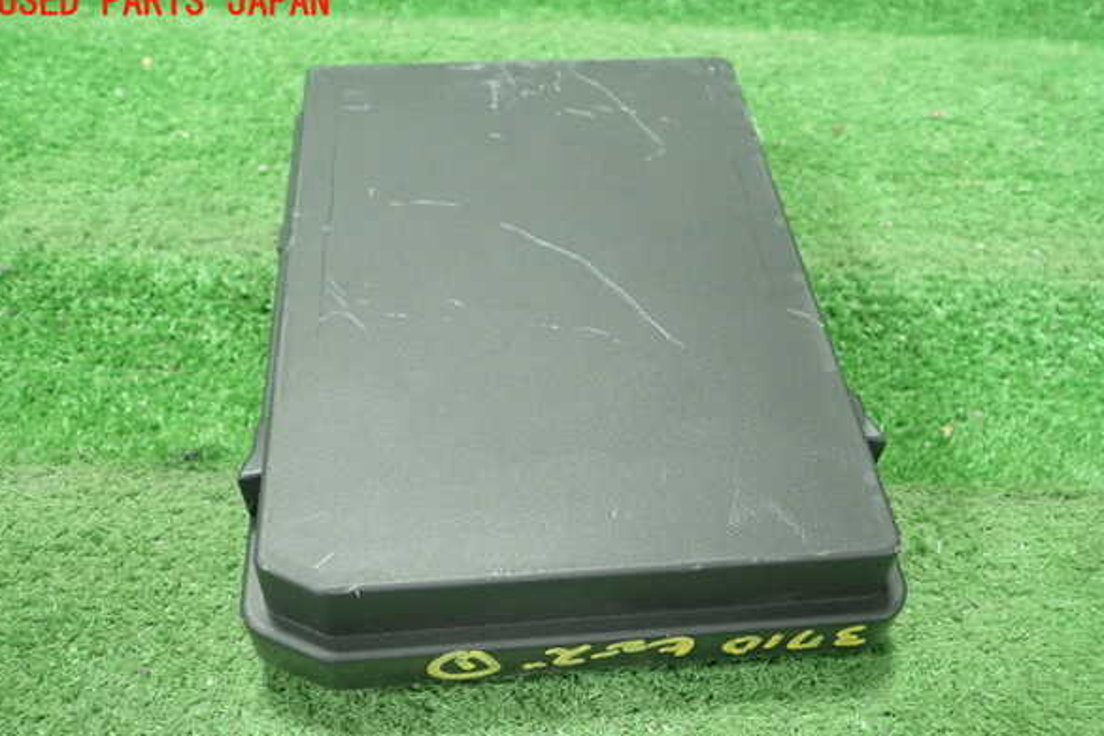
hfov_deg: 58.7
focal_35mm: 32
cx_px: 553
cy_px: 404
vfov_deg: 41.1
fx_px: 981
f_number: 2.3
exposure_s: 1/125
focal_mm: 5.5
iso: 800
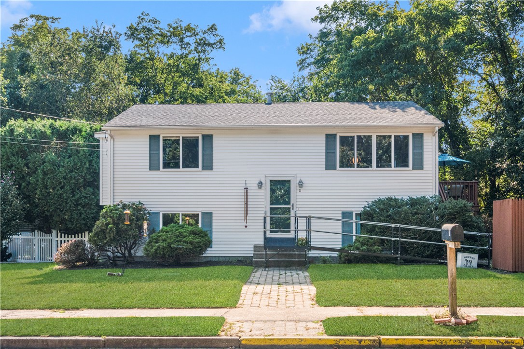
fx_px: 524
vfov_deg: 36.9
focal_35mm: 36
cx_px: 262
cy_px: 174
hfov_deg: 53.1
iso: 400
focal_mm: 24
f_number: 14
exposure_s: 1/320
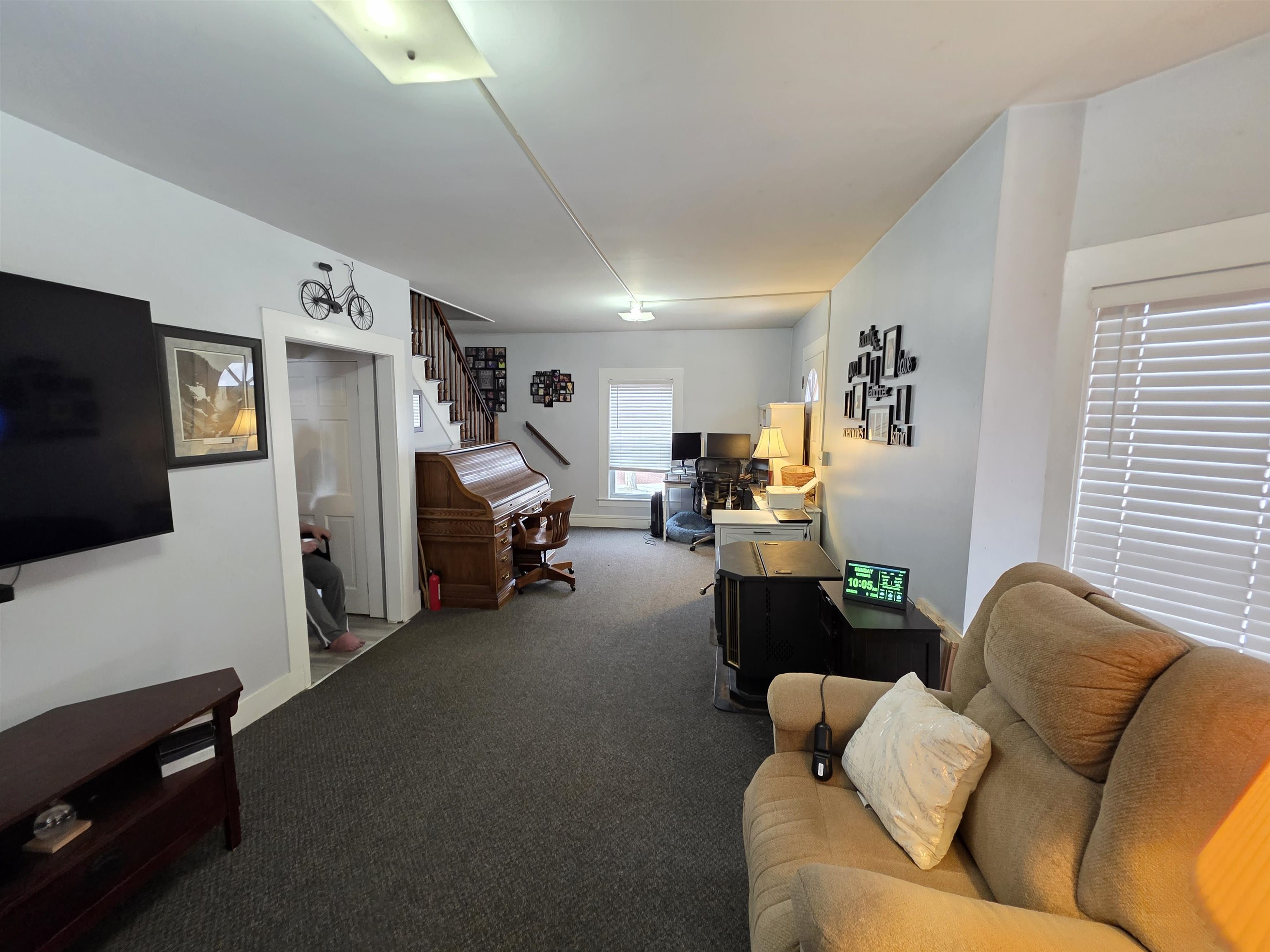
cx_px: 635
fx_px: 477
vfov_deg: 89.9
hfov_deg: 106.2
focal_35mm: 13
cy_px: 476
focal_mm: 2.2
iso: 500
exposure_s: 1/60
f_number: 1.9
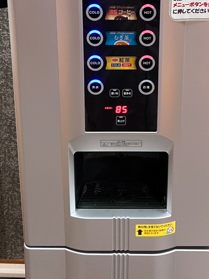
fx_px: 419
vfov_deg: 35.2
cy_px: 40
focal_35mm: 52
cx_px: 128
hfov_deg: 28.0
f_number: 1.5
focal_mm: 5.7
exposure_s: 1/60
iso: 250
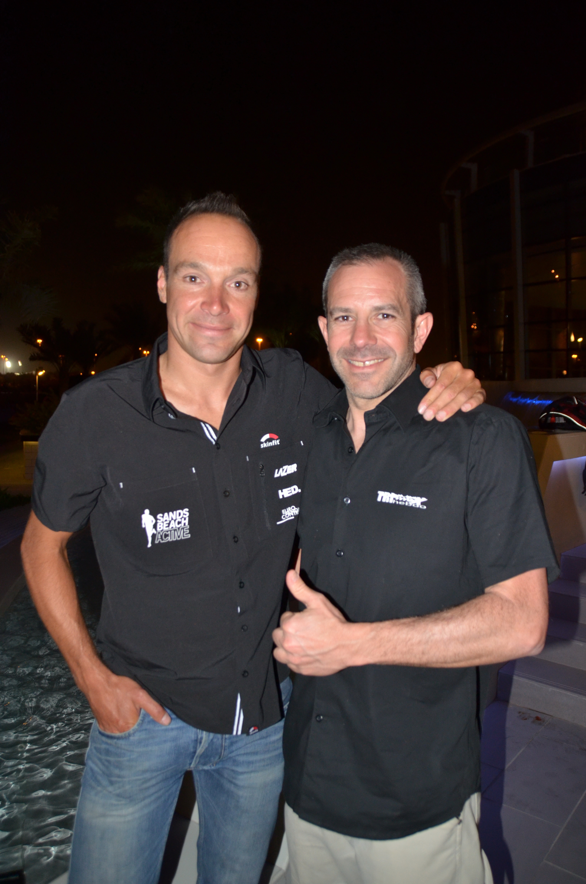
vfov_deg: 67.5
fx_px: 662
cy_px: 442
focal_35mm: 27
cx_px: 293
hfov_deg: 47.7
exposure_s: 1/60
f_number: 3.5
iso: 800
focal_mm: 18
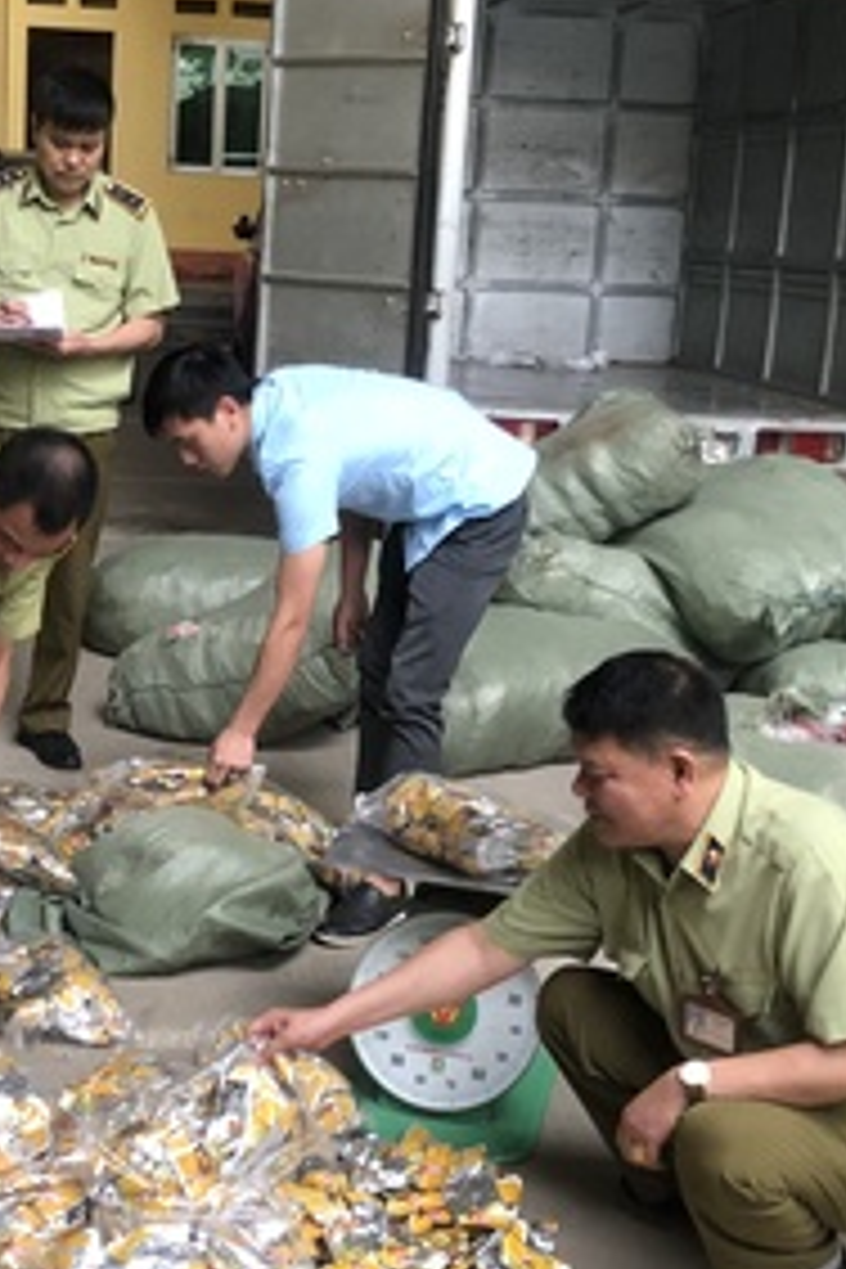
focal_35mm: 55
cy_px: 626
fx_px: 1939
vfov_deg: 36.2
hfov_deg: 24.3
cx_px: 191
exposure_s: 1/120
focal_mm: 3.99
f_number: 1.8
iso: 160
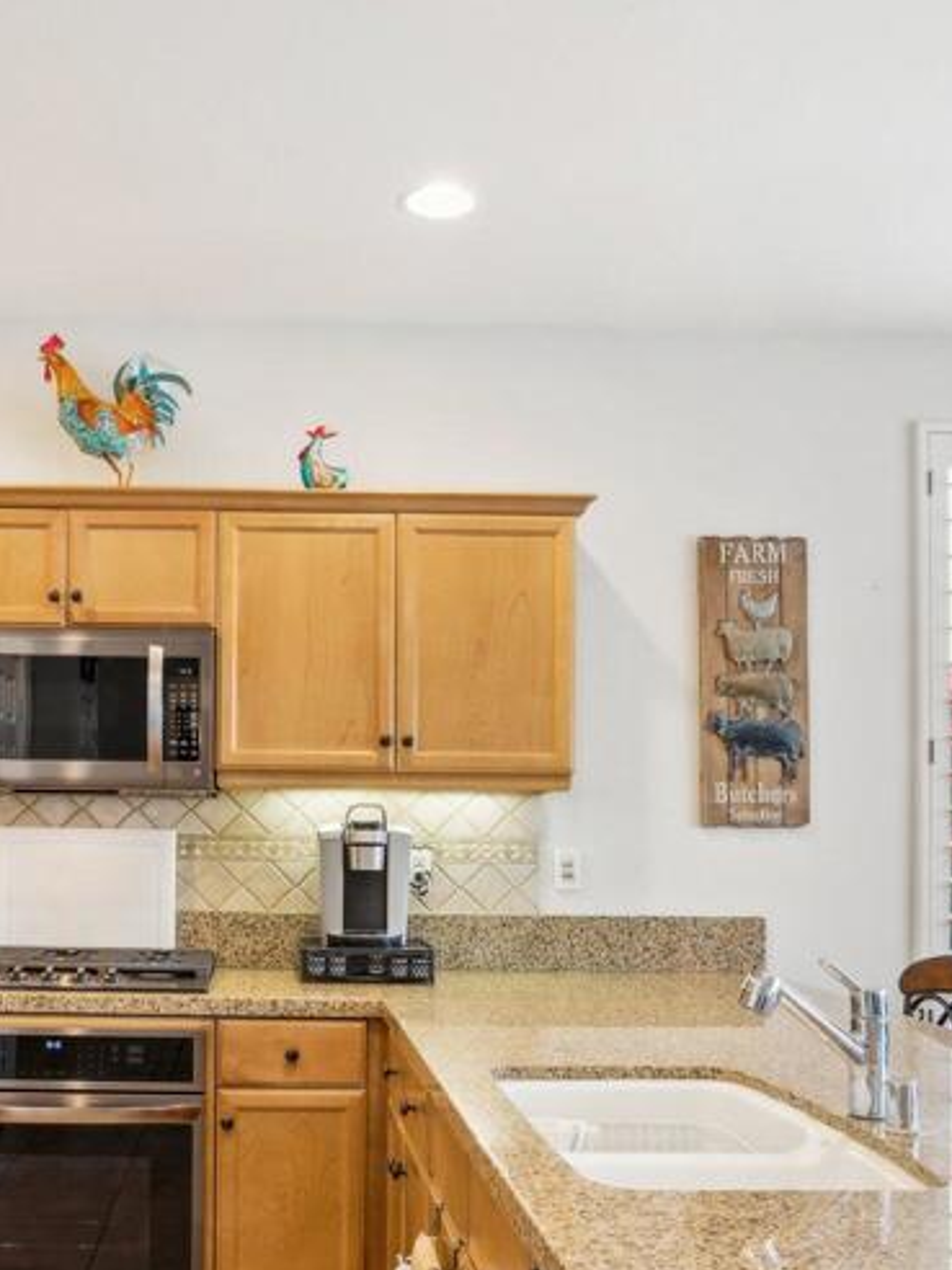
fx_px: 1247
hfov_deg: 41.0
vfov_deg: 53.0
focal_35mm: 34
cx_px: 284
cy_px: 836
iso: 400
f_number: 8
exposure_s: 1/8
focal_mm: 17
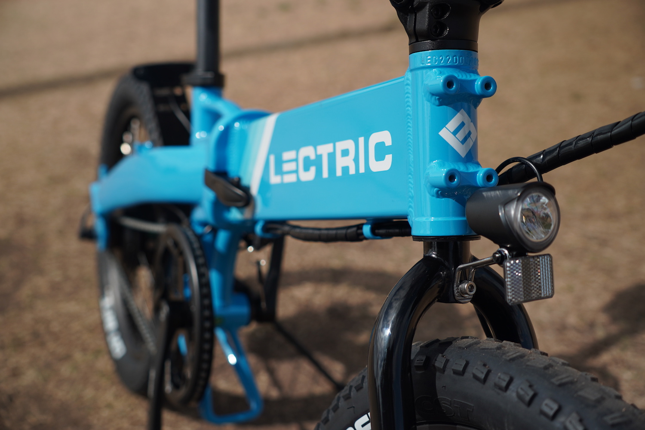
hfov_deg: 37.9
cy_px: 215
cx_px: 322
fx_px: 941
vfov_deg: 25.8
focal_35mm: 52
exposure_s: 1/60
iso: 100
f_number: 2.8
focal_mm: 35
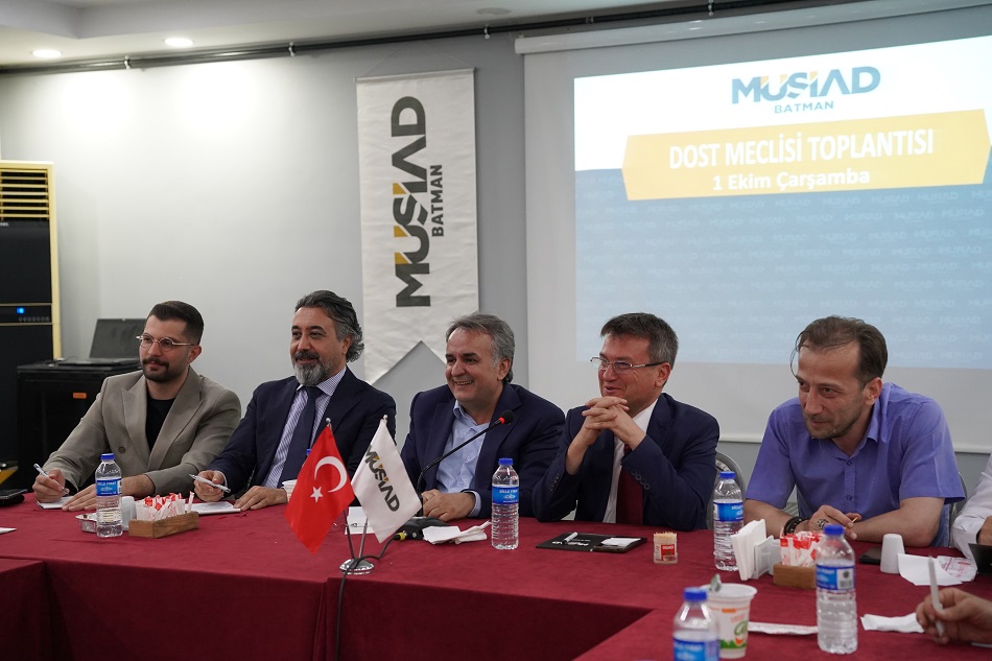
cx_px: 496
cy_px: 330
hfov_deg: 37.7
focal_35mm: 53
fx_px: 1452
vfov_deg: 25.6
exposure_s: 1/160
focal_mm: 52.7
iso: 5000
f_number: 4
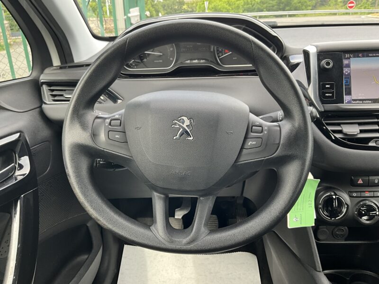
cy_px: 142
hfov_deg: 61.7
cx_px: 190
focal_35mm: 29
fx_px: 318
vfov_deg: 48.2
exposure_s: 1/122
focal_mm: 3
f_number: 1.8
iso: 32
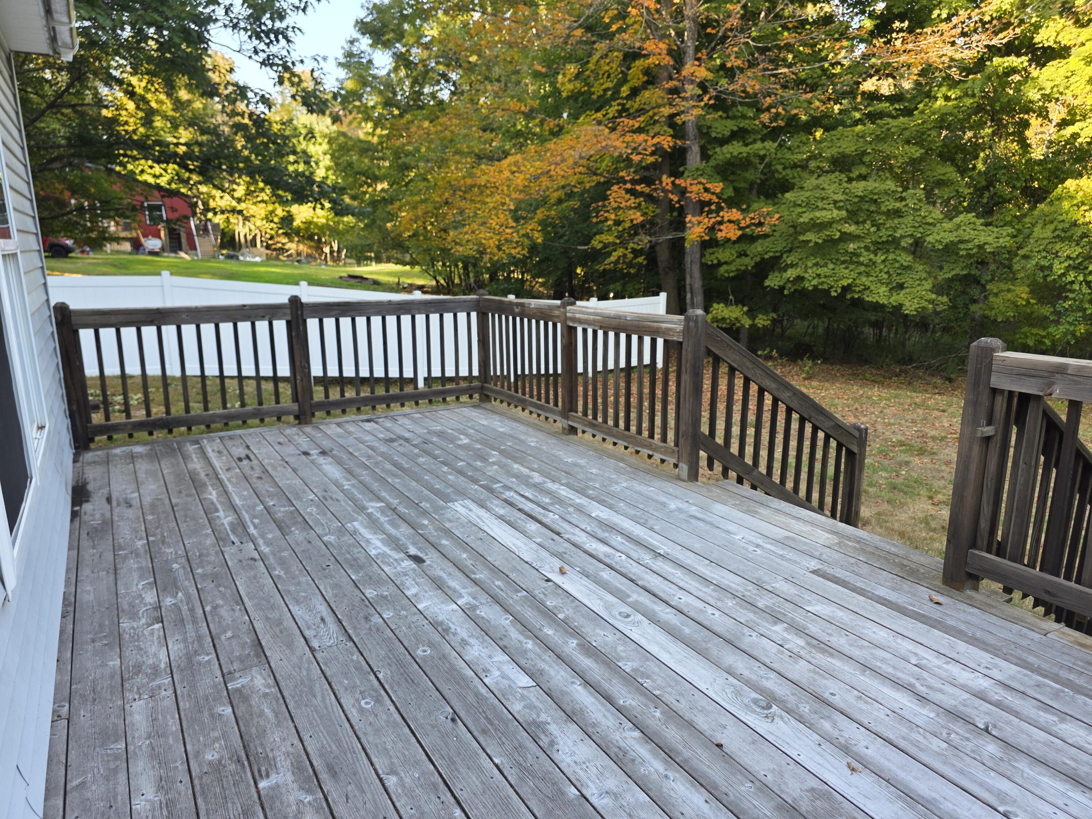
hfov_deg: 73.9
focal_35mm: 23
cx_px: 546
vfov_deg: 58.9
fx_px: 726
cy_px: 410
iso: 80
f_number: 1.7
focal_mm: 6.3
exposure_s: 1/180
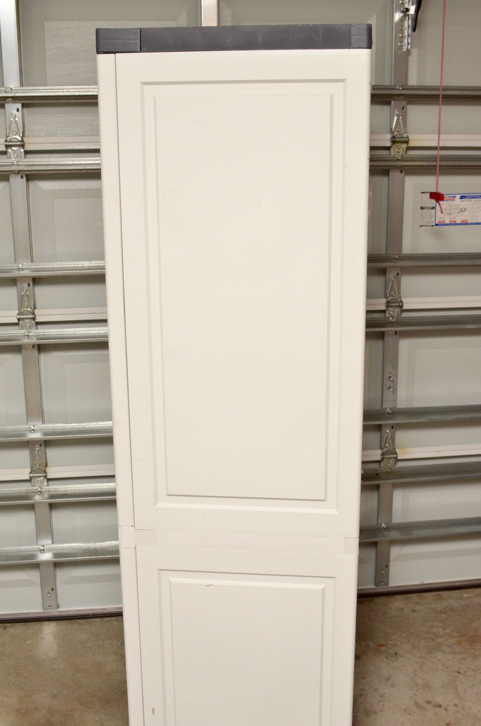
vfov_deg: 46.5
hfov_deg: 31.8
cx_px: 240
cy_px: 363
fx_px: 845
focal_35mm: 42
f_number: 6.3
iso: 800
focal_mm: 28
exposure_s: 1/160
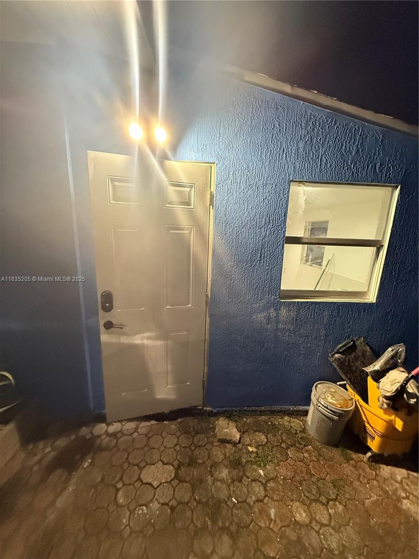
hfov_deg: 85.7
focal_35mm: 14
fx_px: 226
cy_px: 280
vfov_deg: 102.1
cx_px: 210
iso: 1000
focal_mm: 2.22
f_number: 2.2
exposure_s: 1/60
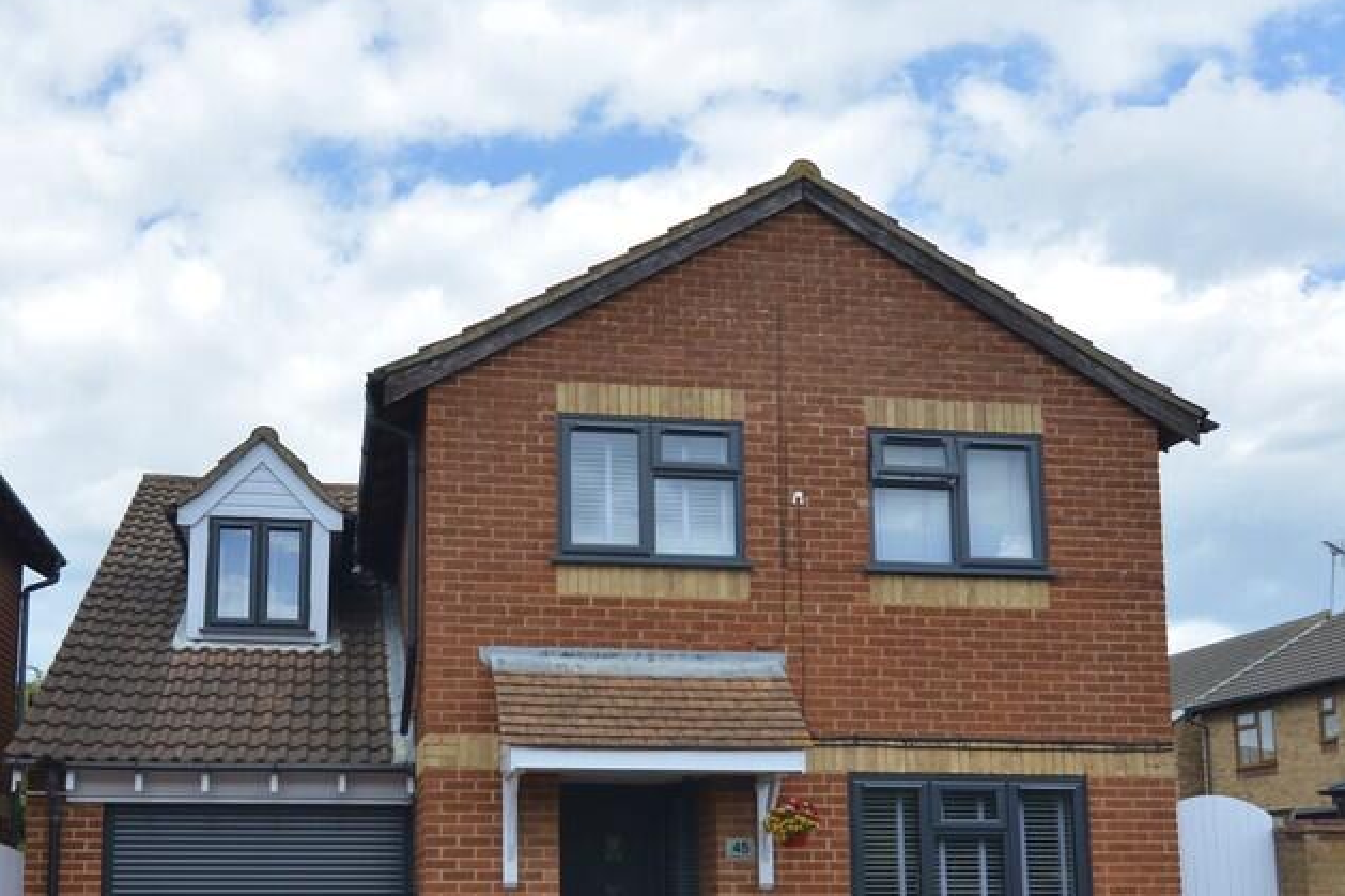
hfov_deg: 49.1
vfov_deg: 33.5
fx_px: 1457
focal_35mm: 39
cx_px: 511
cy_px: 667
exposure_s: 1/250
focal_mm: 16
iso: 140
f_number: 8
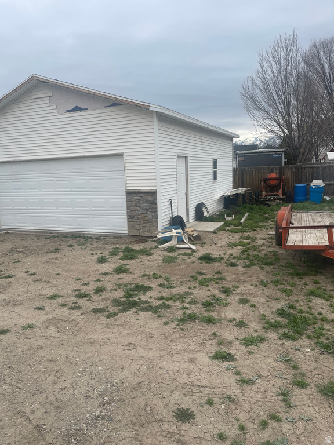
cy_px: 222
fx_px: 322
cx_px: 167
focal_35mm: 25
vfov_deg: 69.4
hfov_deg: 54.9
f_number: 1.6
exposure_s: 1/3086
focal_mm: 5.1
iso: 32
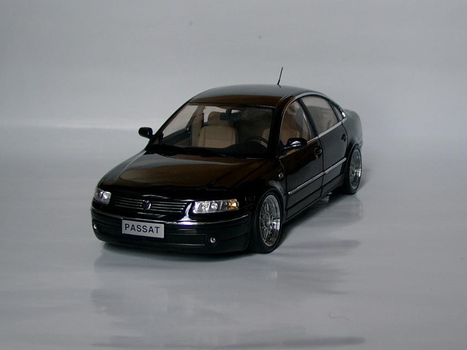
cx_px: 234
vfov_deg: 41.8
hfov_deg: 54.0
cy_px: 175
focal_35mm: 34
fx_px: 459
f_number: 2
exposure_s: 1/82.4
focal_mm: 7.13
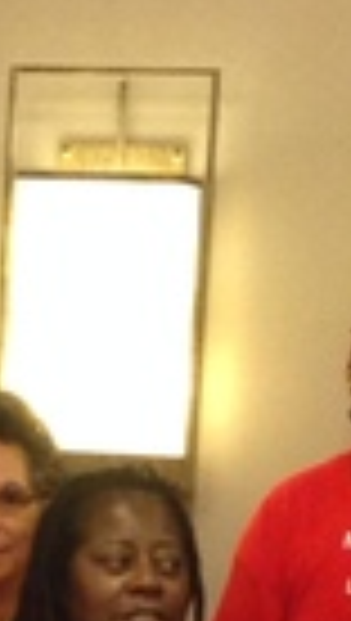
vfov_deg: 10.5
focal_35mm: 198
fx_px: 3264
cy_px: 936
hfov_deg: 6.2
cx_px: 104
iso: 200
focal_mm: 4.28
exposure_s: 1/15
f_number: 2.4
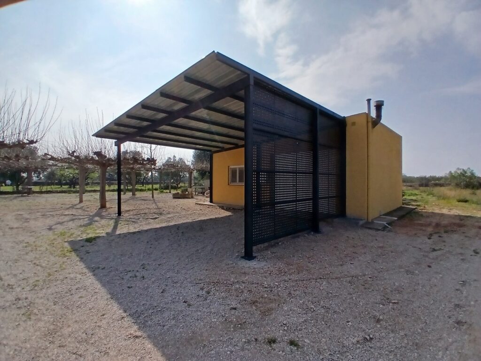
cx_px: 240
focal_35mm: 17
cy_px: 180
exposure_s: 1/4975
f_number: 2.2
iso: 64
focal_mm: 1.4
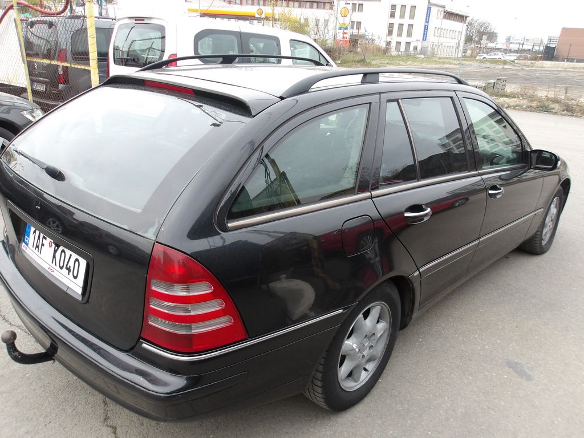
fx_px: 456
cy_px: 219
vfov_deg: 51.4
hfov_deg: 65.3
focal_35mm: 27
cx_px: 292
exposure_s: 1/241
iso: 100
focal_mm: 4.9
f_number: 3
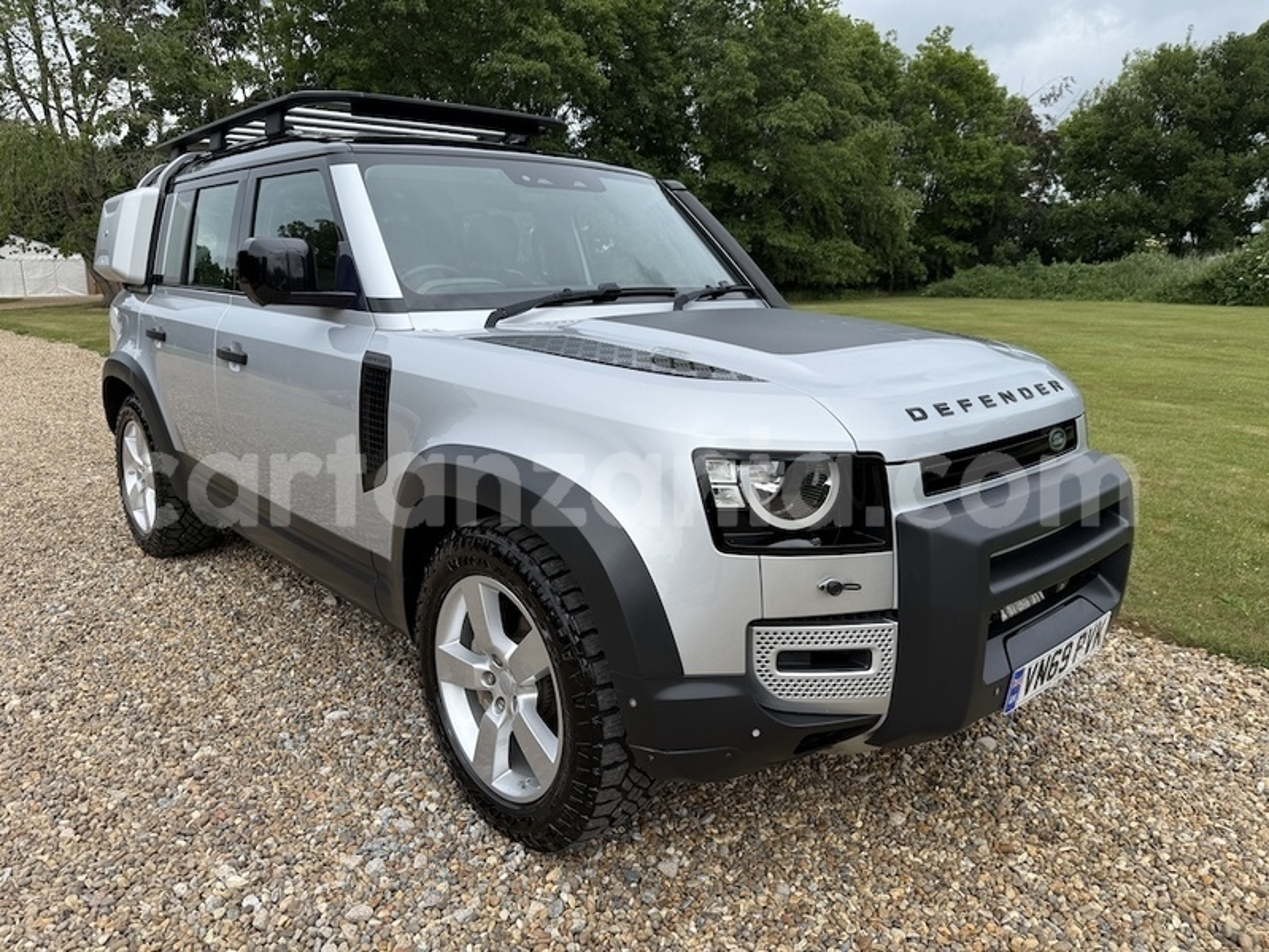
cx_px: 634
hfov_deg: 71.6
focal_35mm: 24
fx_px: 880
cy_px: 476
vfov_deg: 56.9
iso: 80
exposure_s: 1/3425
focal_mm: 6.76
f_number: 1.78
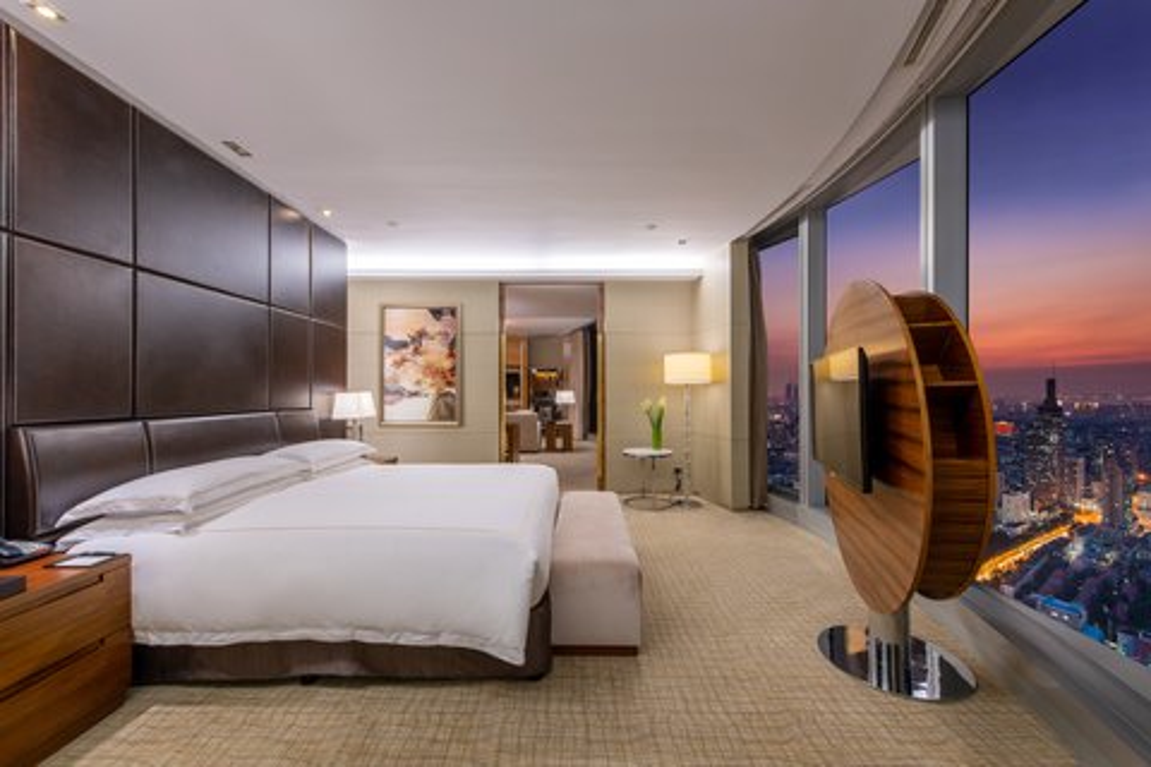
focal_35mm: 14
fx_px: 448
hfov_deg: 104.3
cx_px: 576
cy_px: 384
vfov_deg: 81.2
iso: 100
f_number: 11
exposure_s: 1/2
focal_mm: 14
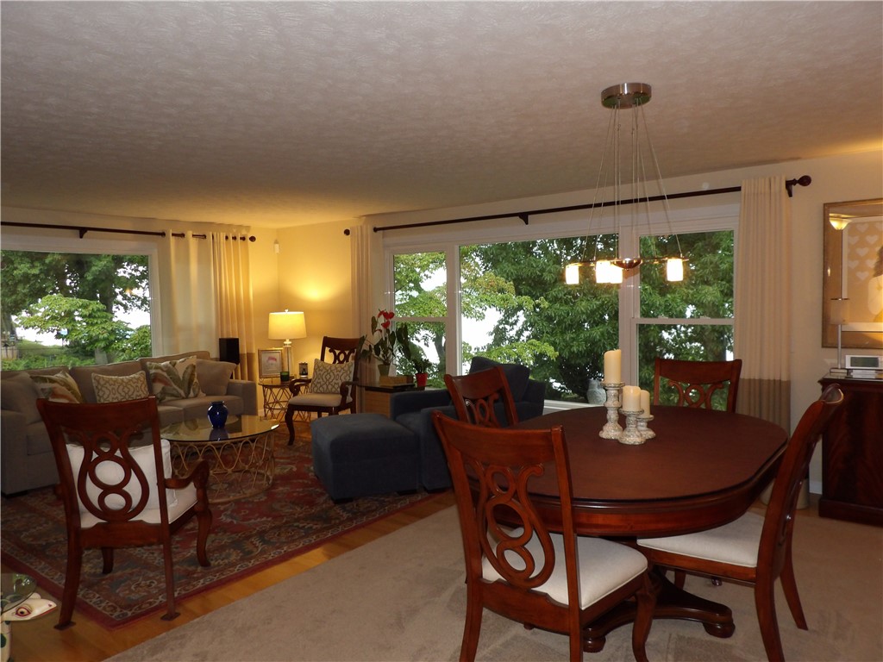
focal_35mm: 24
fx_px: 612
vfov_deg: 56.8
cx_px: 442
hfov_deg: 71.6
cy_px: 331
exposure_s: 1/33
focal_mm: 4.3
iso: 200
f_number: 3.2
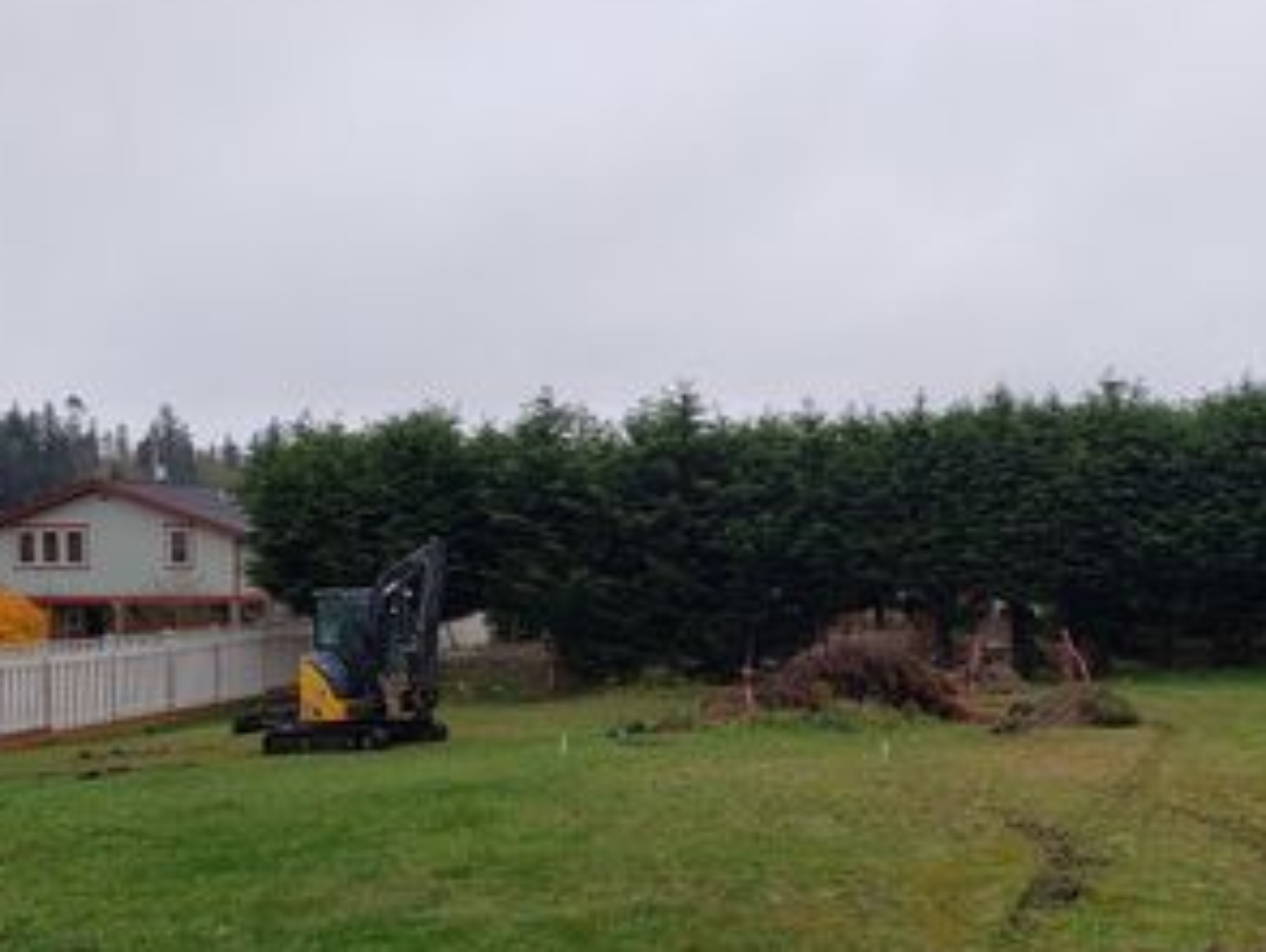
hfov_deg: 42.7
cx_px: 768
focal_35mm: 44
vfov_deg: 32.7
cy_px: 637
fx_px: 1611
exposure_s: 1/176
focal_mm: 4.3
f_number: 2.4
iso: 50
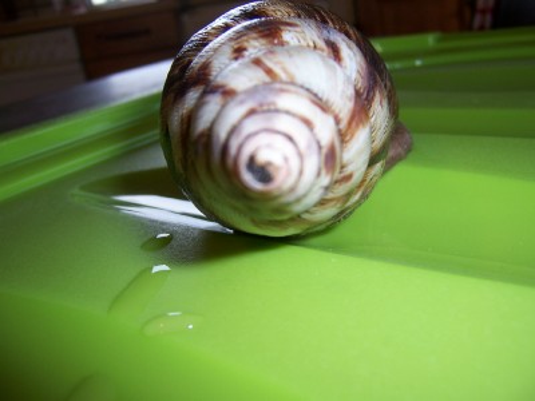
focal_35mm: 33
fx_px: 510
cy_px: 200
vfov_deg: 42.9
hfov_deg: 55.4
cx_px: 268
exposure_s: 1/60
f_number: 2.8
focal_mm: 5.5
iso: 80
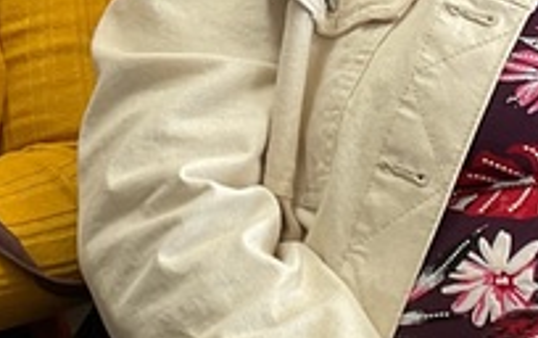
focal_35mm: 154
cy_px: 69
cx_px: 287
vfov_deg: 8.5
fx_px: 2260
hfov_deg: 13.6
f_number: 1.8
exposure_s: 1/60
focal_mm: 3
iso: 80
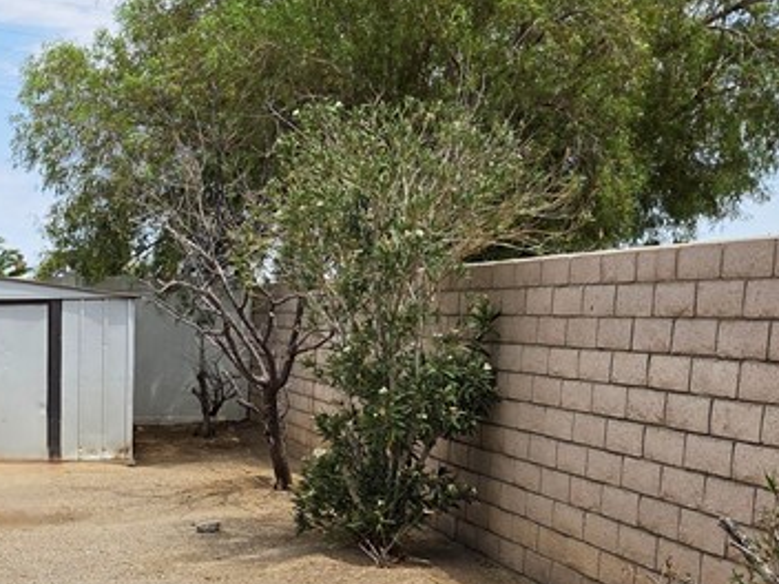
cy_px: 476
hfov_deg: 26.8
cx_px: -66
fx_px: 1508
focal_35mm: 67
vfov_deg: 21.6
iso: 80
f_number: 1.8
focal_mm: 5.4
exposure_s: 1/10000
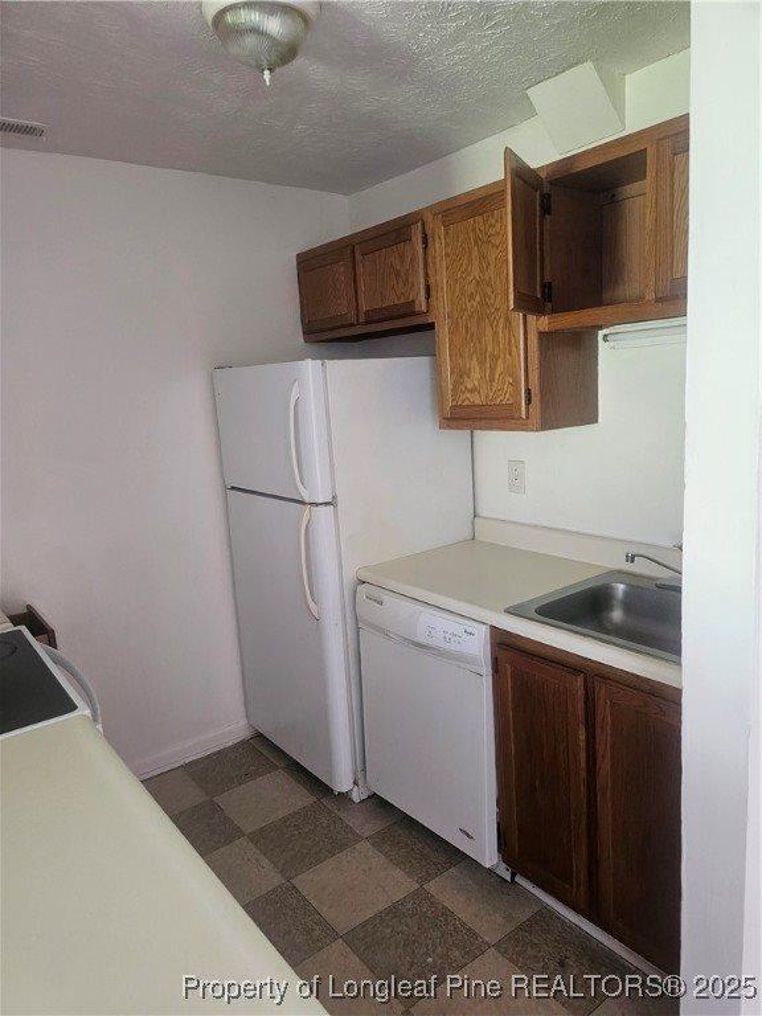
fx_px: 675
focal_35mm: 23
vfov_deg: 73.9
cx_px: 381
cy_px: 508
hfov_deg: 58.9
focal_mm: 6.3
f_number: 1.7
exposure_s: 1/120
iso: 1000
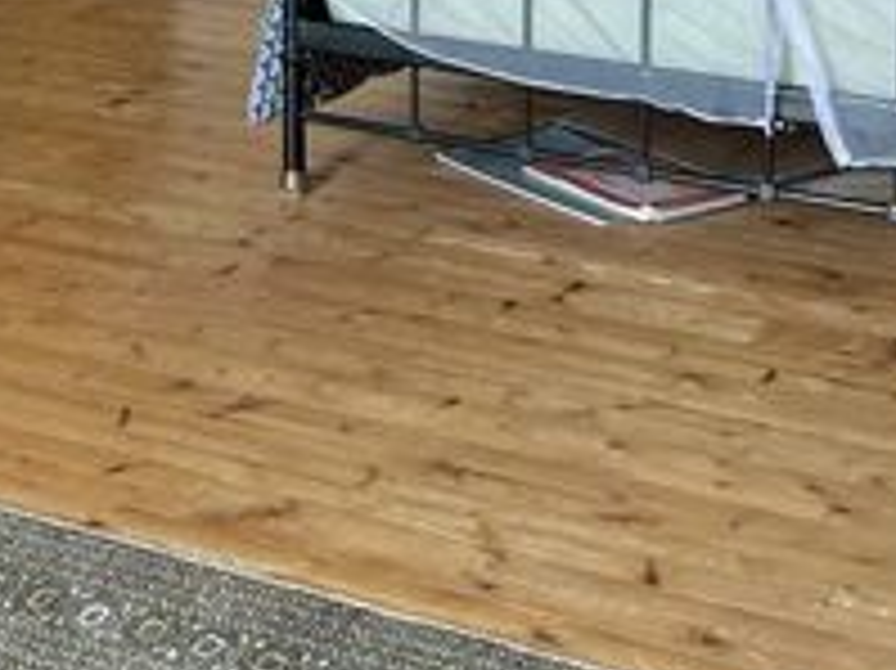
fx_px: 2380
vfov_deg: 14.5
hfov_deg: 20.5
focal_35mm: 92
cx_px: -47
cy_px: -459
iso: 80
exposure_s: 1/100
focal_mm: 5.7
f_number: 1.5
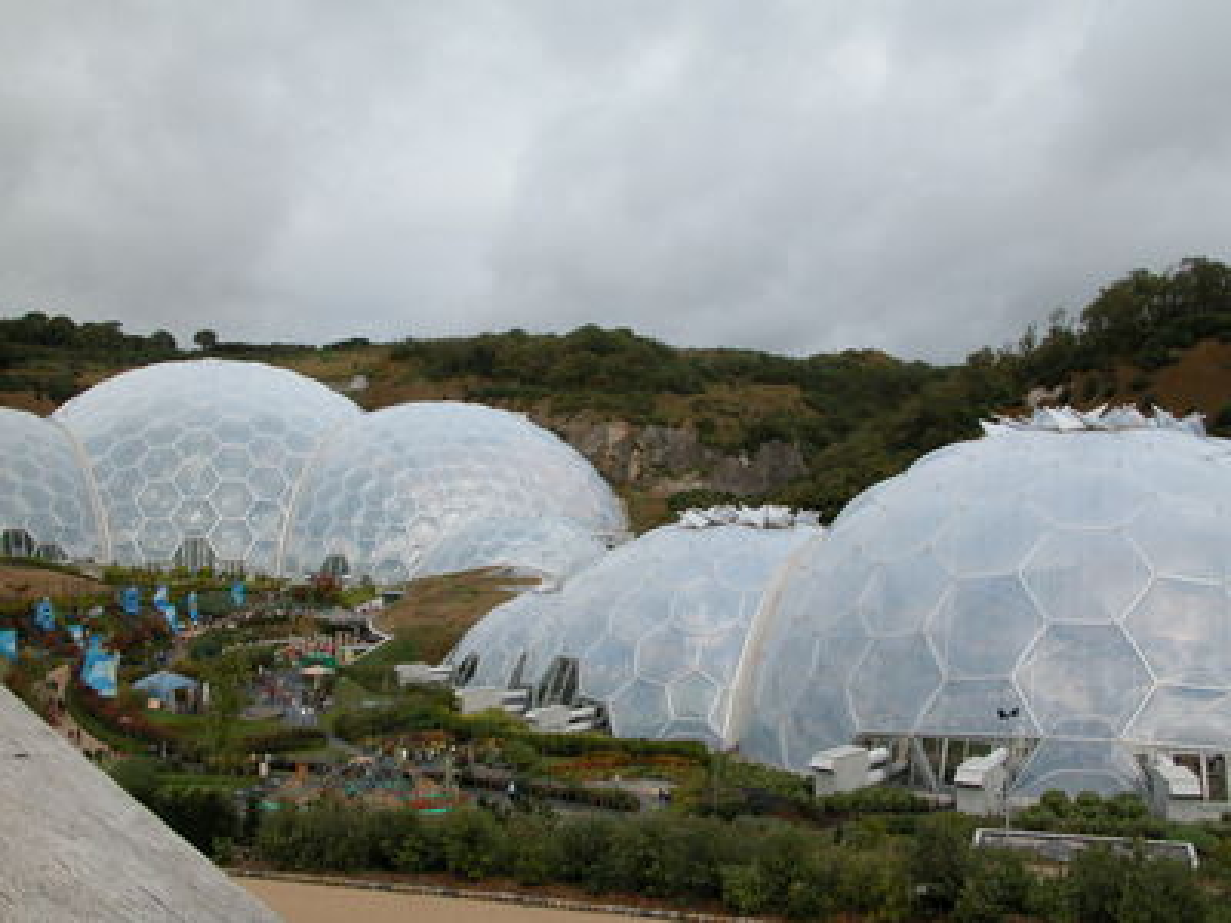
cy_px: 462
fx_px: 1245
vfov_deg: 40.7
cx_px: 616
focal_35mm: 35
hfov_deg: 52.6
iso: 100
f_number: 6.3
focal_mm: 8.9
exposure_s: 1/319
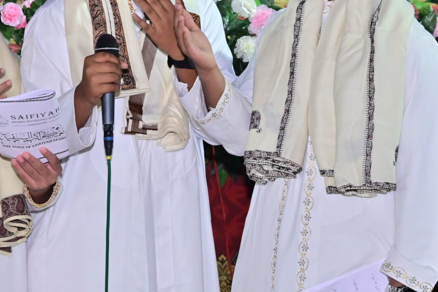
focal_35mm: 157
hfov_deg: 13.0
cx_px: 117
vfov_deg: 8.7
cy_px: 110
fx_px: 1910
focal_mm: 67
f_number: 8
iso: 1250
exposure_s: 1/125
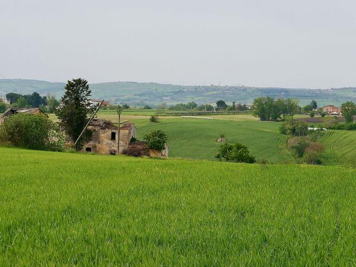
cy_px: 134
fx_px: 1162
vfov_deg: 13.1
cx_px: 178
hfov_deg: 17.4
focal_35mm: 113
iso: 200
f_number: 5.6
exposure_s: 1/400
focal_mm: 34
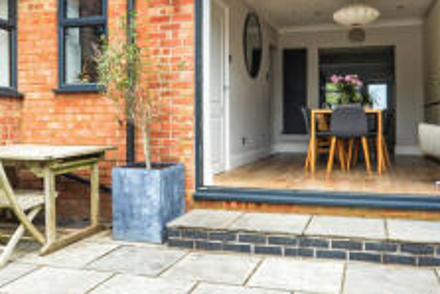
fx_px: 391
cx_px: 235
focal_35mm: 32
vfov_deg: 41.0
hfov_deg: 58.6
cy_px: 115
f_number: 9
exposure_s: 1/200
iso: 640
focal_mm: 10
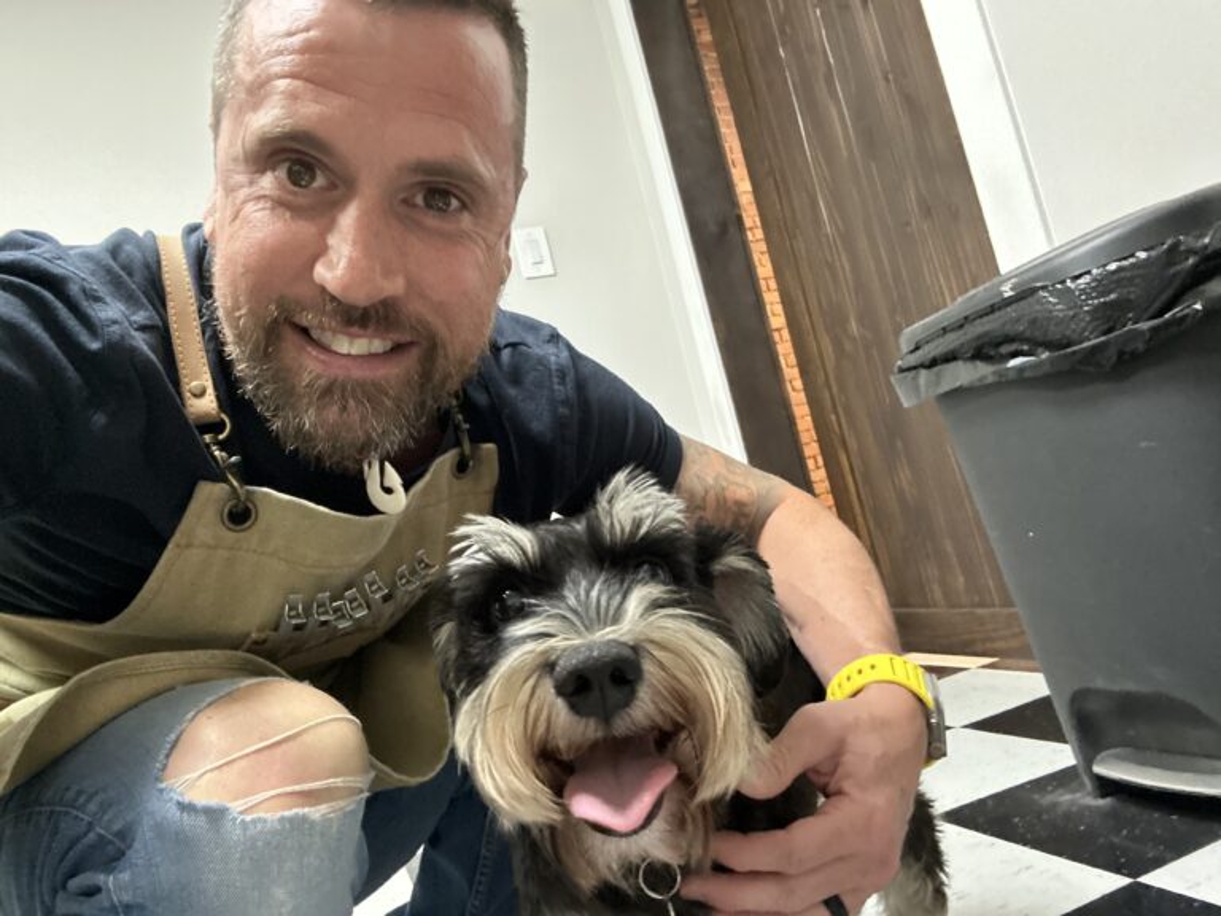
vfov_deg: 58.9
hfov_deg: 73.9
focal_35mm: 23
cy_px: 458
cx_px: 610
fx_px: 811
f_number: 1.9
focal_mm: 2.69
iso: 400
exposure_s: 1/30
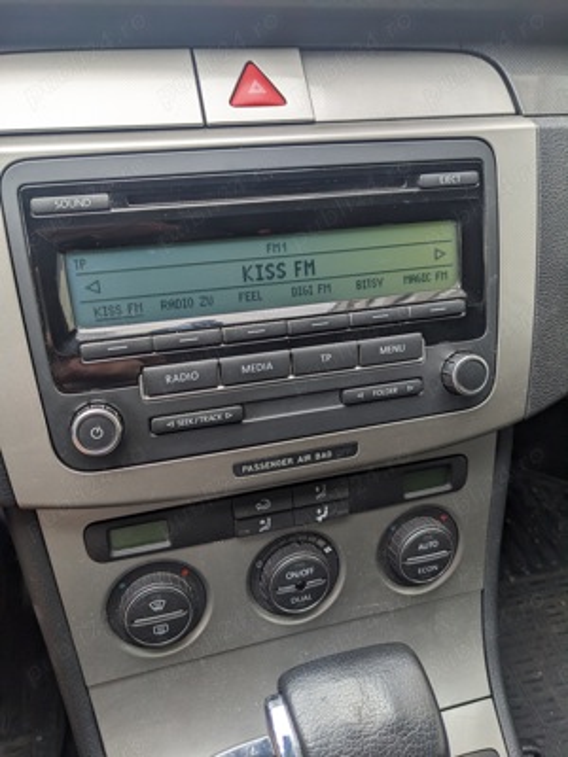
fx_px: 591
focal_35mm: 27
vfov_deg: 65.3
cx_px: 284
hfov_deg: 51.4
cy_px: 378
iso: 49
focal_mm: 4.38
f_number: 1.73
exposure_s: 1/199
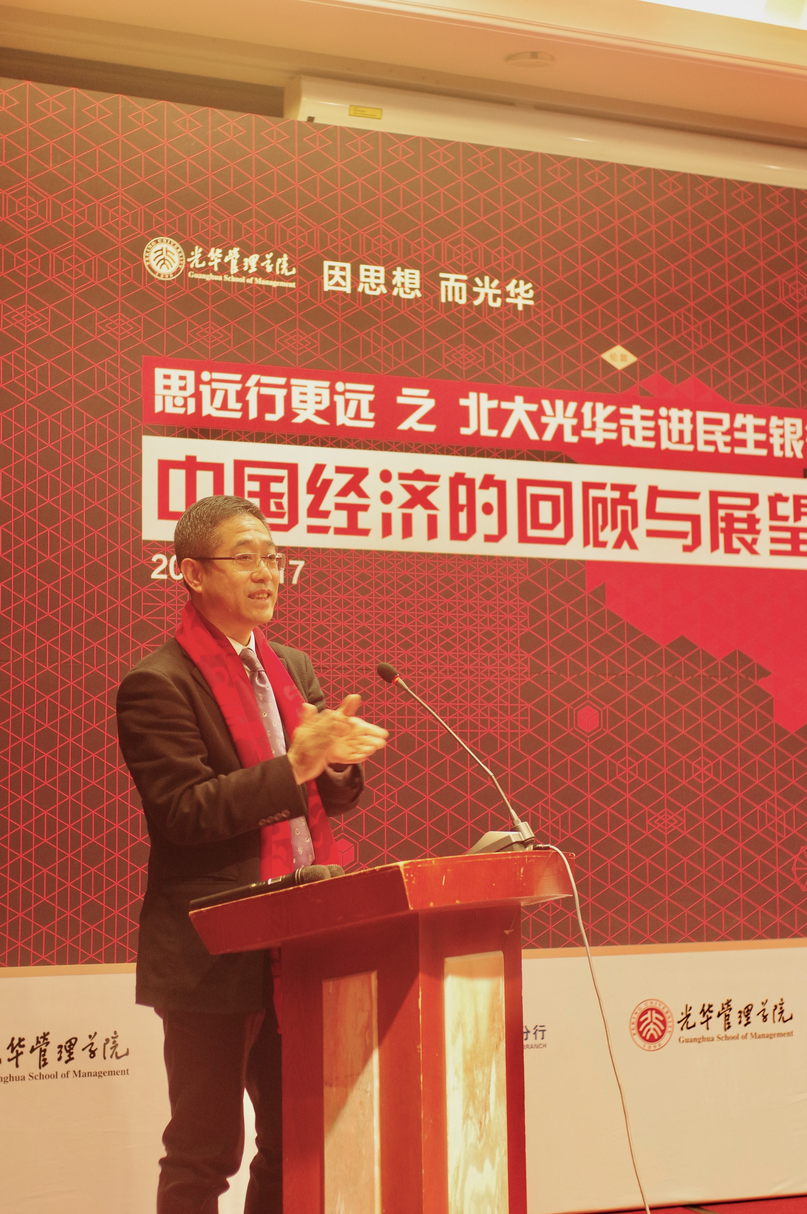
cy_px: 607
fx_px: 2156
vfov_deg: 31.4
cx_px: 404
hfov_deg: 21.2
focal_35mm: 64
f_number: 2.8
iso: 1250
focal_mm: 43
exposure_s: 1/60
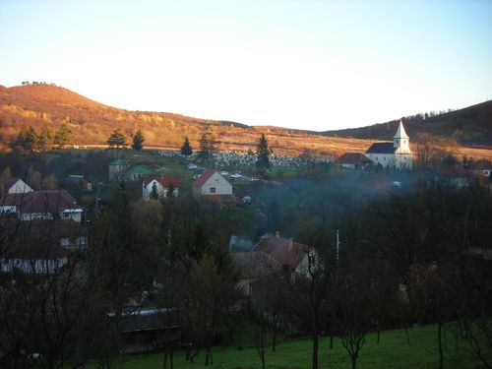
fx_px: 540
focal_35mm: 38
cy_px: 184
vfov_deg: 37.7
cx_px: 246
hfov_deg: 49.0
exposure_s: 1/58.3
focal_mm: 6.3
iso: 50
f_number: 3.2
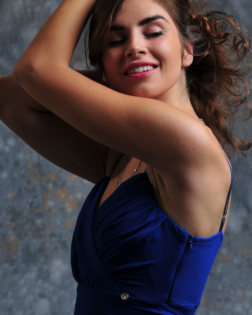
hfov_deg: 9.1
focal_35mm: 170
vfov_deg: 11.4
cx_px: 124
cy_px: 95
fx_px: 1582
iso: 200
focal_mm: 85
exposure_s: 1/200
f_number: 8
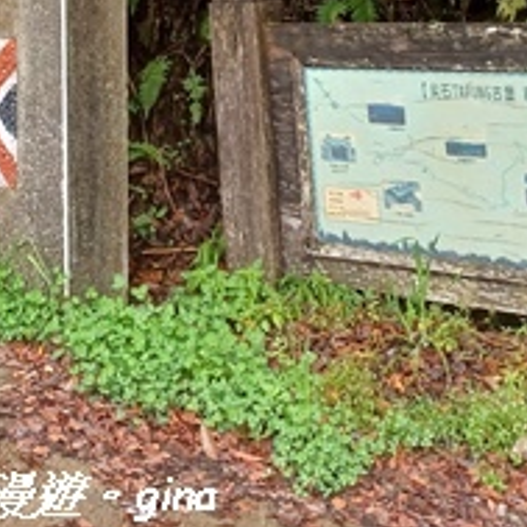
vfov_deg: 22.8
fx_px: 1206
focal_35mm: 70
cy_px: -98
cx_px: 50
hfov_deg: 24.0
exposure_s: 1/119
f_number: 1.8
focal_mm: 4.6
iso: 50
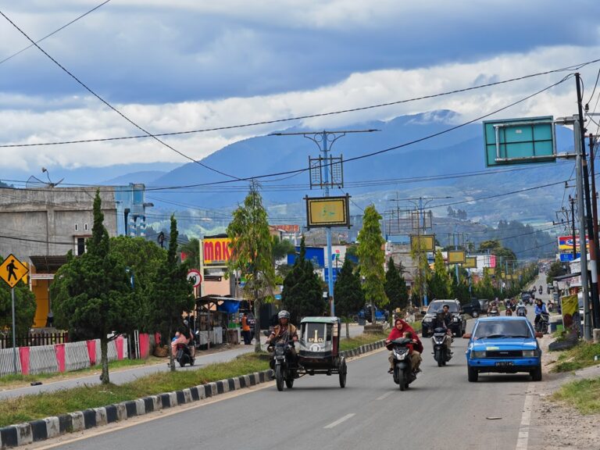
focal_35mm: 104
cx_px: 300
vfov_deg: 14.2
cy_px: 225
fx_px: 1803
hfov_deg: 18.9
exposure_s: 1/550
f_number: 3
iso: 50
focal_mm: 14.92
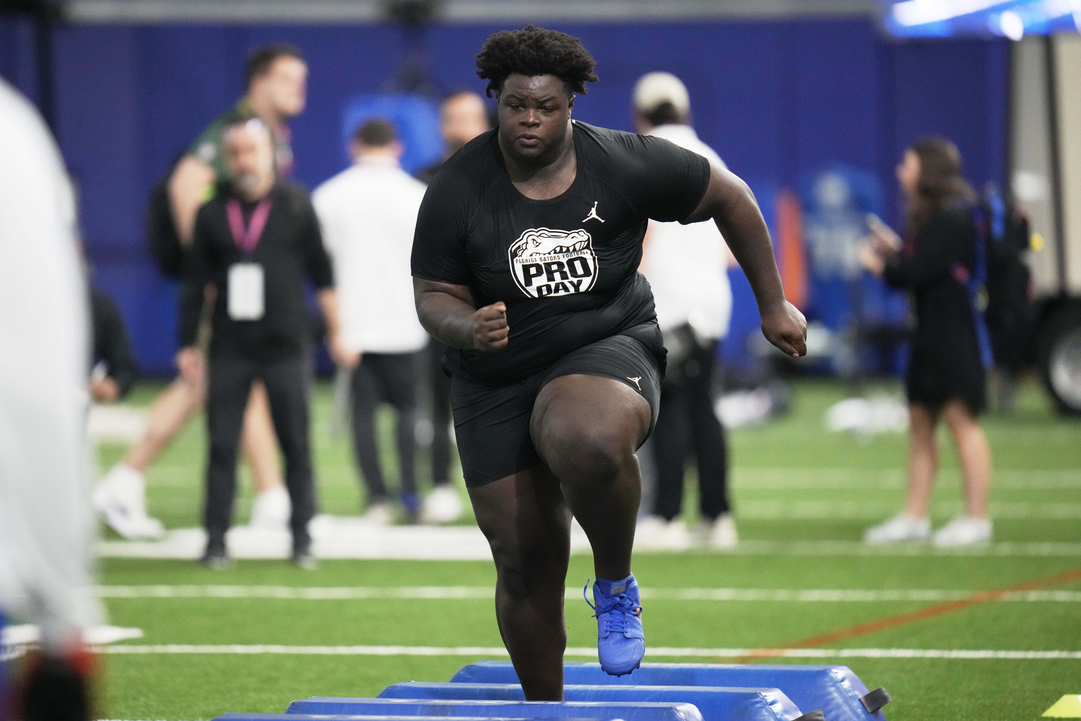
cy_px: 360
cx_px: 540
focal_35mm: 400
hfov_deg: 5.2
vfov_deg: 3.4
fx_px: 12011
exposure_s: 1/1000
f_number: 2.8
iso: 5000
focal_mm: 400
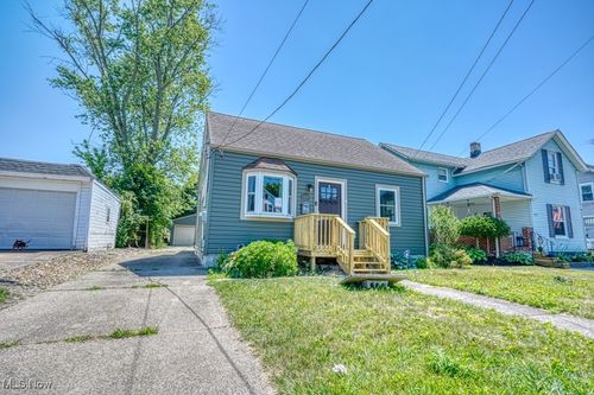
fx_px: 280
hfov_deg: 93.3
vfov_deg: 70.4
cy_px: 198
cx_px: 297
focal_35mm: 17
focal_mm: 17
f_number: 8
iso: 80
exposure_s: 1/200
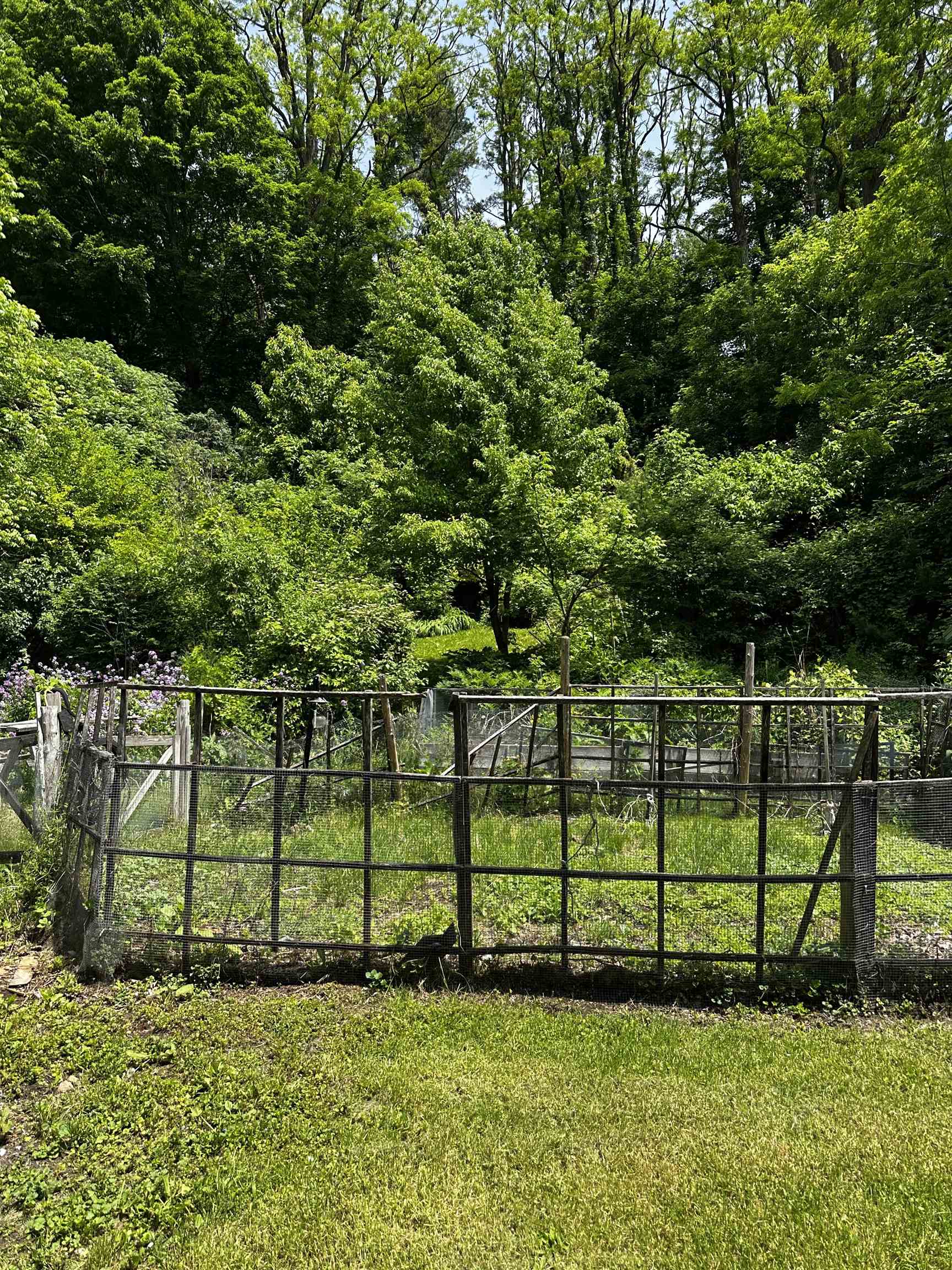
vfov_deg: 71.6
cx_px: 476
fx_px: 880
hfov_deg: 56.8
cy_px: 635
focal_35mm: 24
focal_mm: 6.86
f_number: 1.78
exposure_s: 1/1751
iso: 80
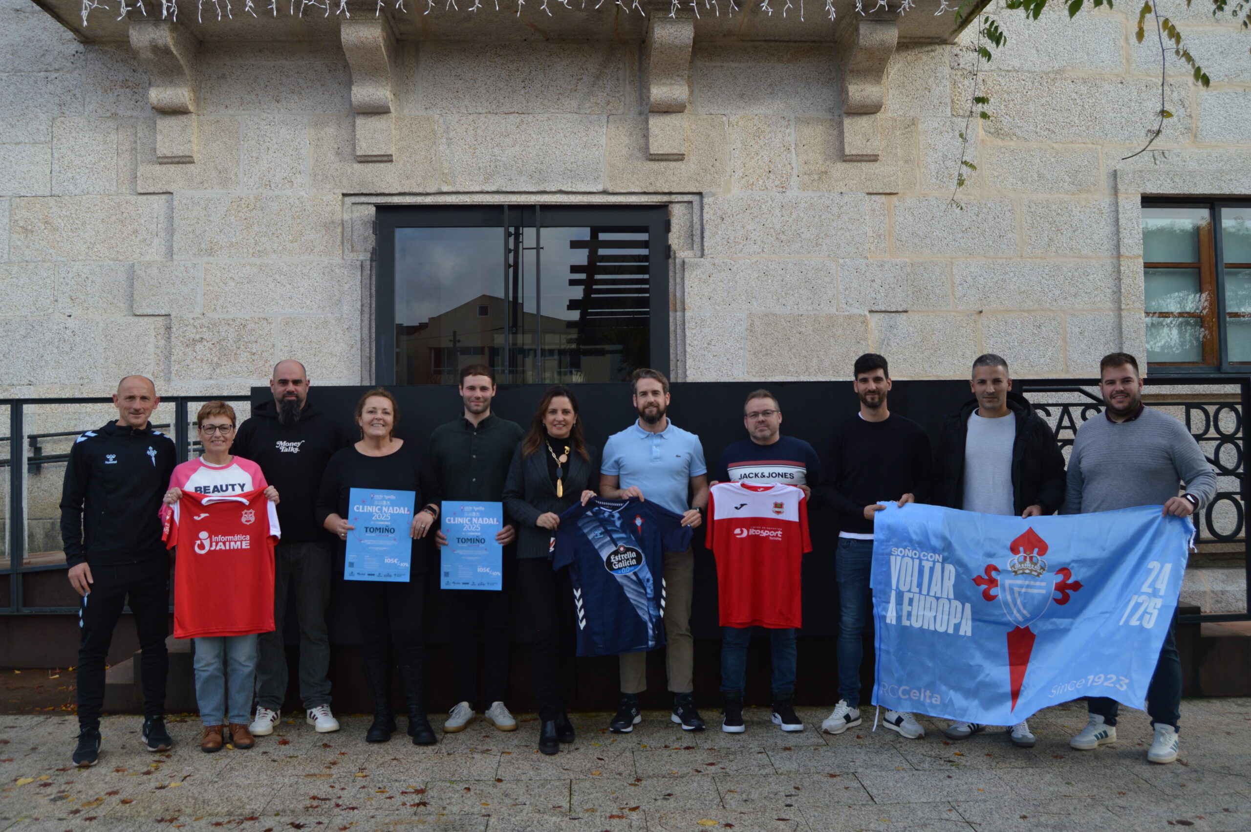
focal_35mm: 30
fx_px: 1042
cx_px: 626
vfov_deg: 43.5
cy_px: 416
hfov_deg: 62.0
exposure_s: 1/125
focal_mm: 20
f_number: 5.6
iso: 125
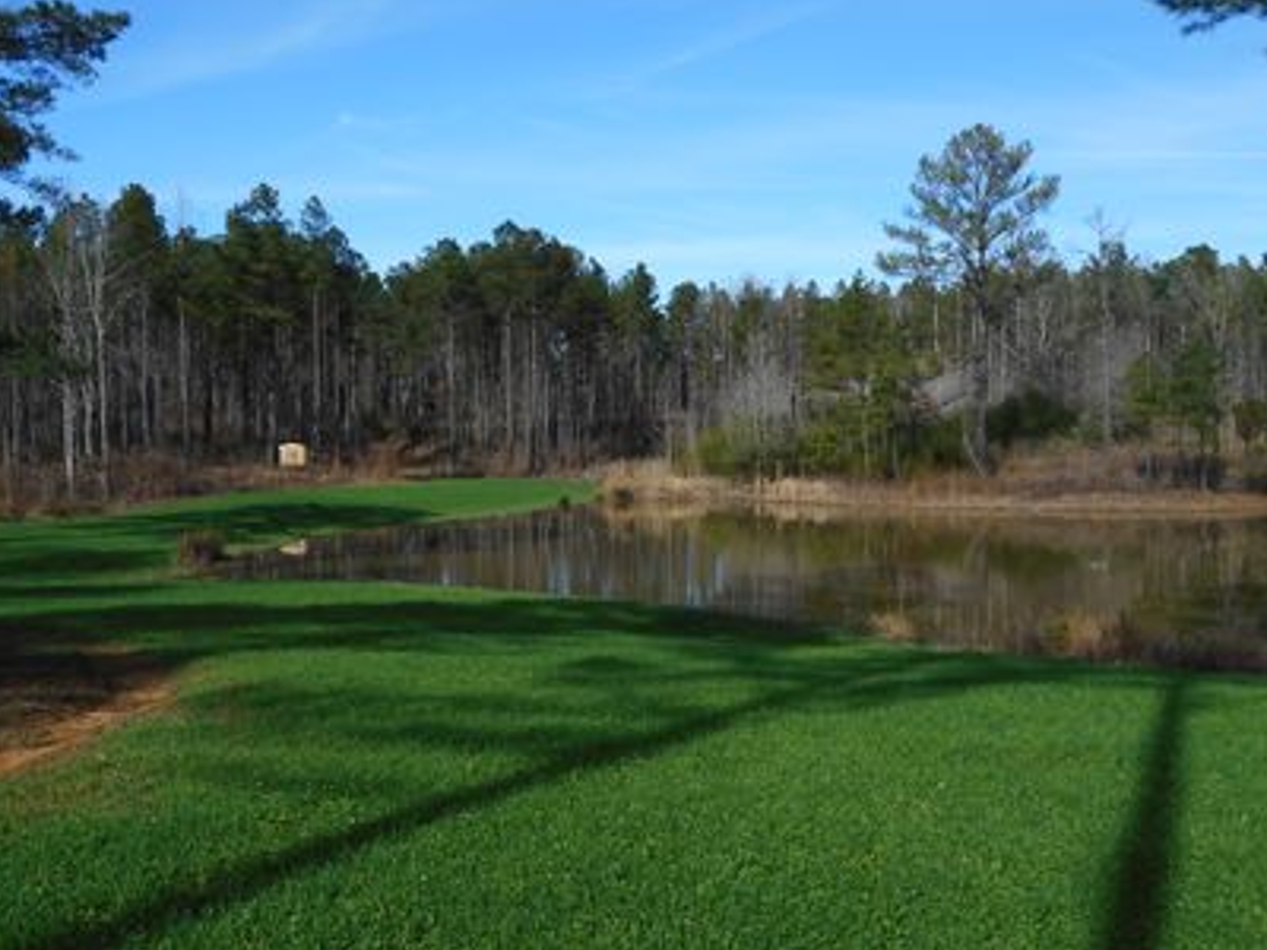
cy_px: 483
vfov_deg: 34.3
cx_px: 607
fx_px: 1537
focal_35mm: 42
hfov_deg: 44.8
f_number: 4.5
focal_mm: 6.9
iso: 80
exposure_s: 1/500
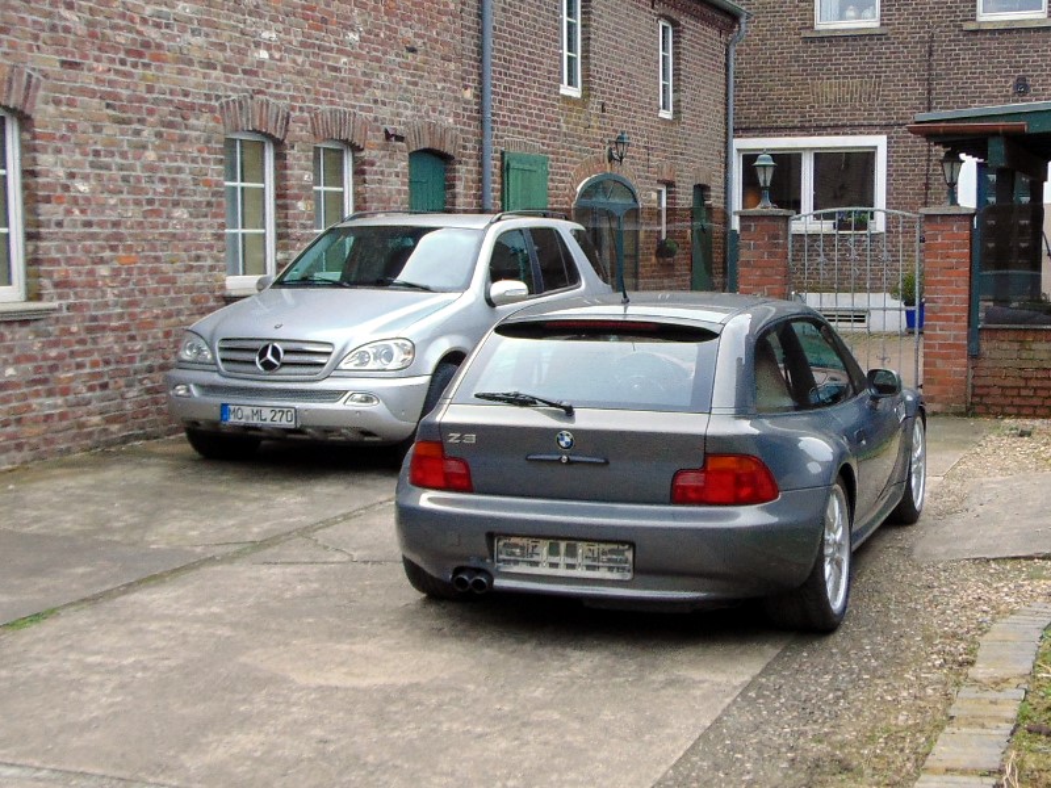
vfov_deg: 54.9
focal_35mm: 25
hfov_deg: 69.4
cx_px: 526
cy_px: 394
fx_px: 759
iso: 80
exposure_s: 1/400
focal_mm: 4.5
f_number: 3
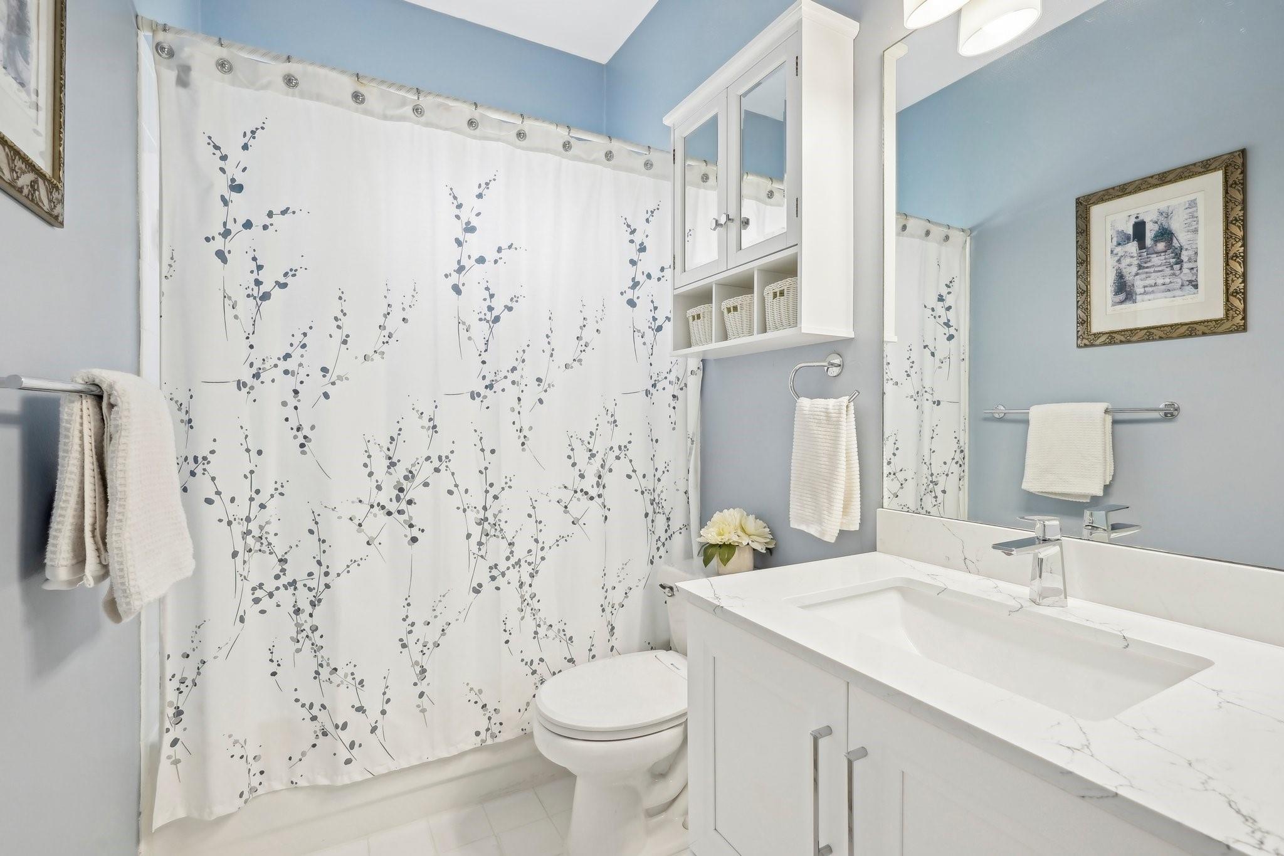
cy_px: 428
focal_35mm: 16
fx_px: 571
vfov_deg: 73.7
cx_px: 642
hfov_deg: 96.7
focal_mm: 16
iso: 800
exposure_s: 1/25
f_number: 9
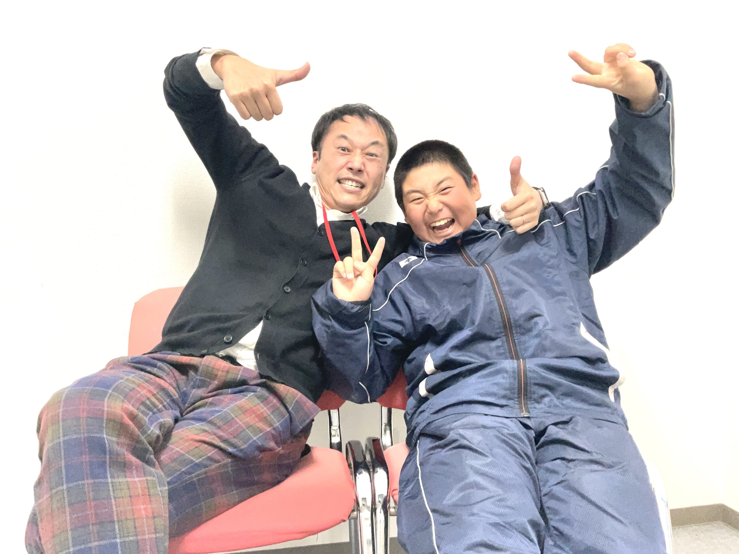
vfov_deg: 48.2
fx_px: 619
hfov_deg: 61.7
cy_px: 277
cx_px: 370
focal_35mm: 29
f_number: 1.8
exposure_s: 1/60
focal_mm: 3
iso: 125
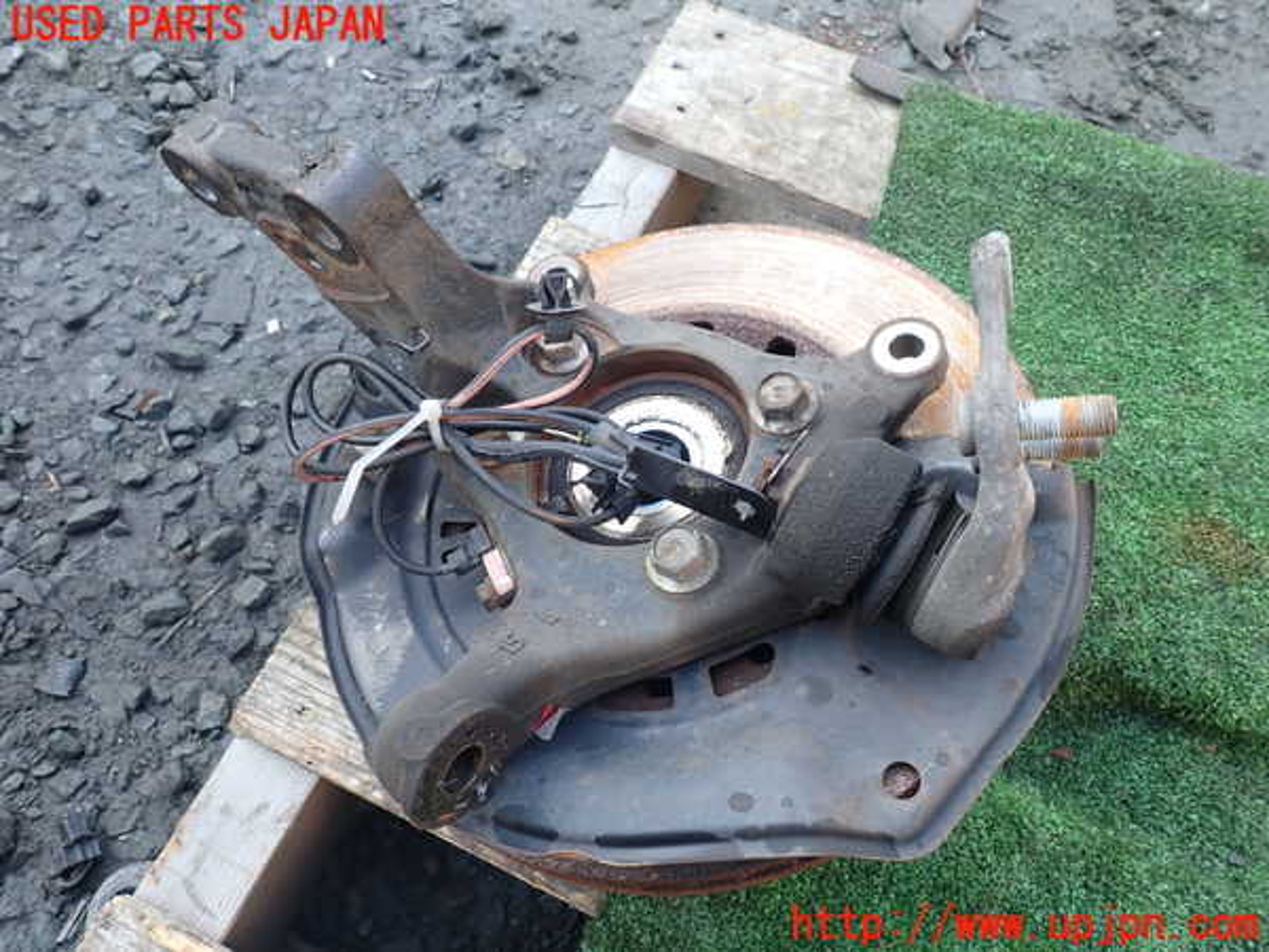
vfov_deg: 54.9
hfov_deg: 69.4
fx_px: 916
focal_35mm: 25
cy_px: 476
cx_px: 634
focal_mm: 4.5
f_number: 2.8
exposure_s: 1/60
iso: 100
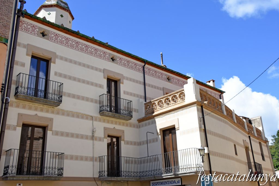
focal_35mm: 36
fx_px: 279
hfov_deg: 53.1
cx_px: 140
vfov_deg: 36.8
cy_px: 93
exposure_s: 1/400
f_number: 10
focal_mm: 24
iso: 250
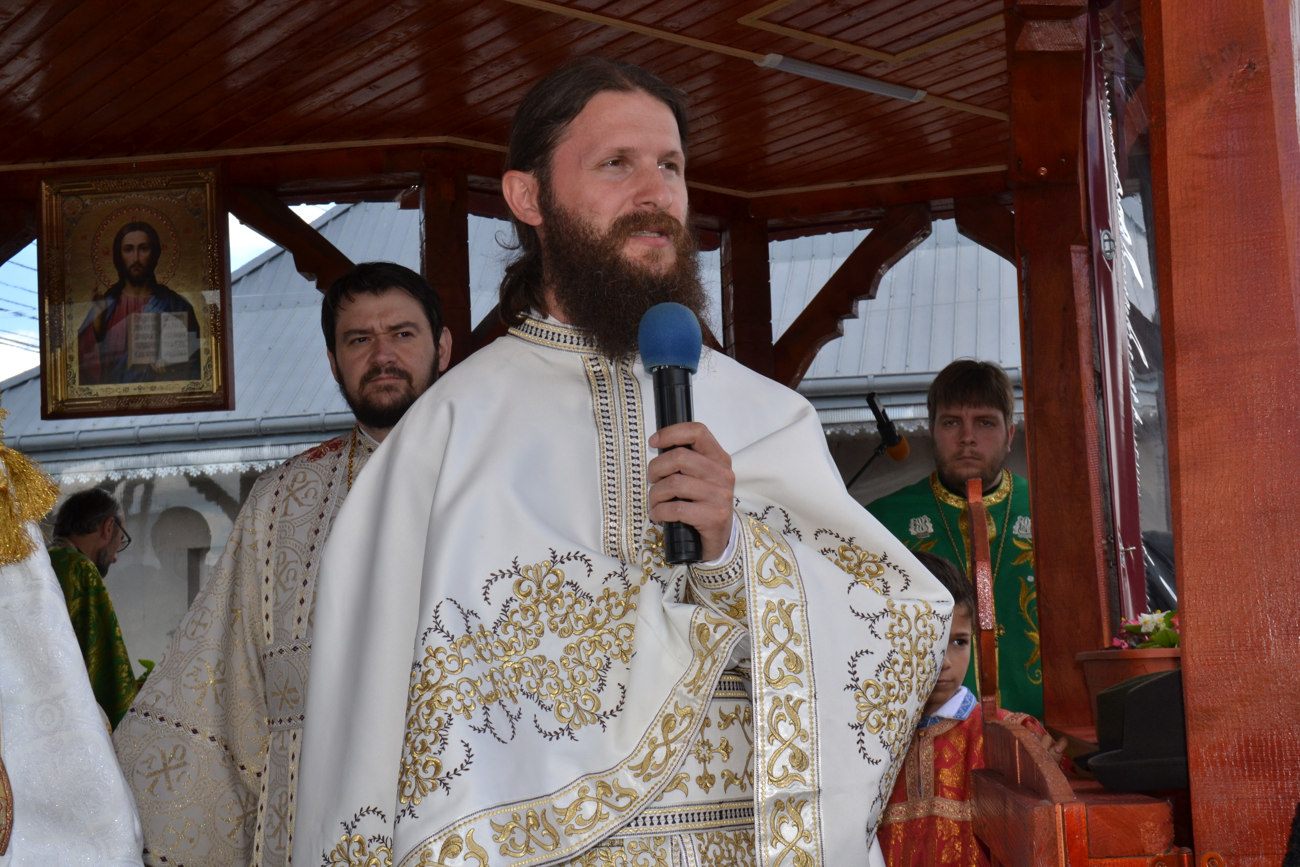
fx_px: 1842
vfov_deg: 26.5
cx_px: 650
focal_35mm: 51
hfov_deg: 38.9
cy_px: 434
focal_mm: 34
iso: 400
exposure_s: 1/200
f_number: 13
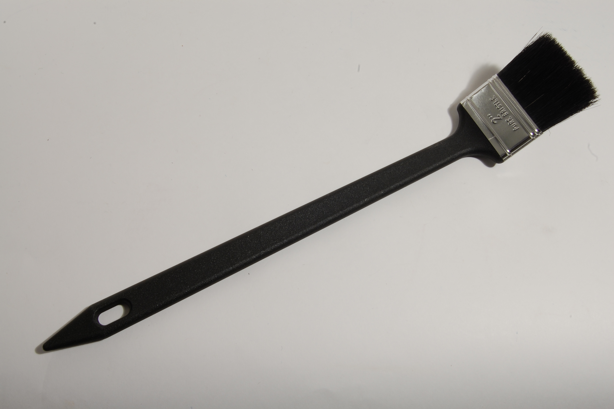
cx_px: 307
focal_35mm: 39
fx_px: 665
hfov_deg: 49.6
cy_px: 204
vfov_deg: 34.1
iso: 200
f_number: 22
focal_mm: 26
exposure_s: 1/4
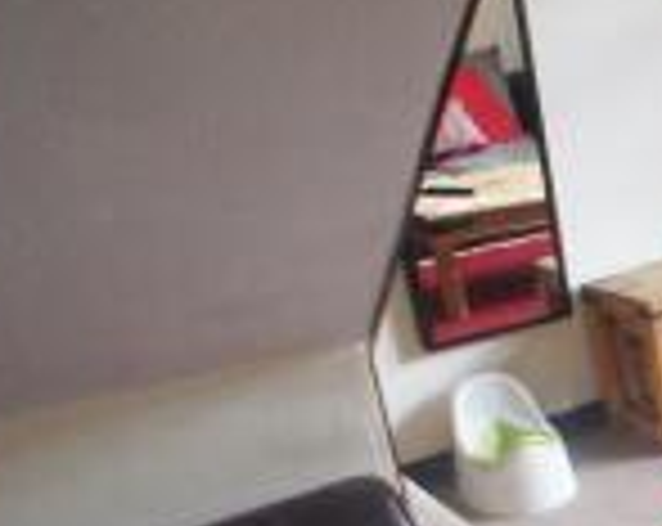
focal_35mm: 73
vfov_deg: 20.2
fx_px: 1427
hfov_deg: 21.6
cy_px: 537
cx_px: 1004
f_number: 2.8
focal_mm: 16
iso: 1250
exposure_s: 1/200
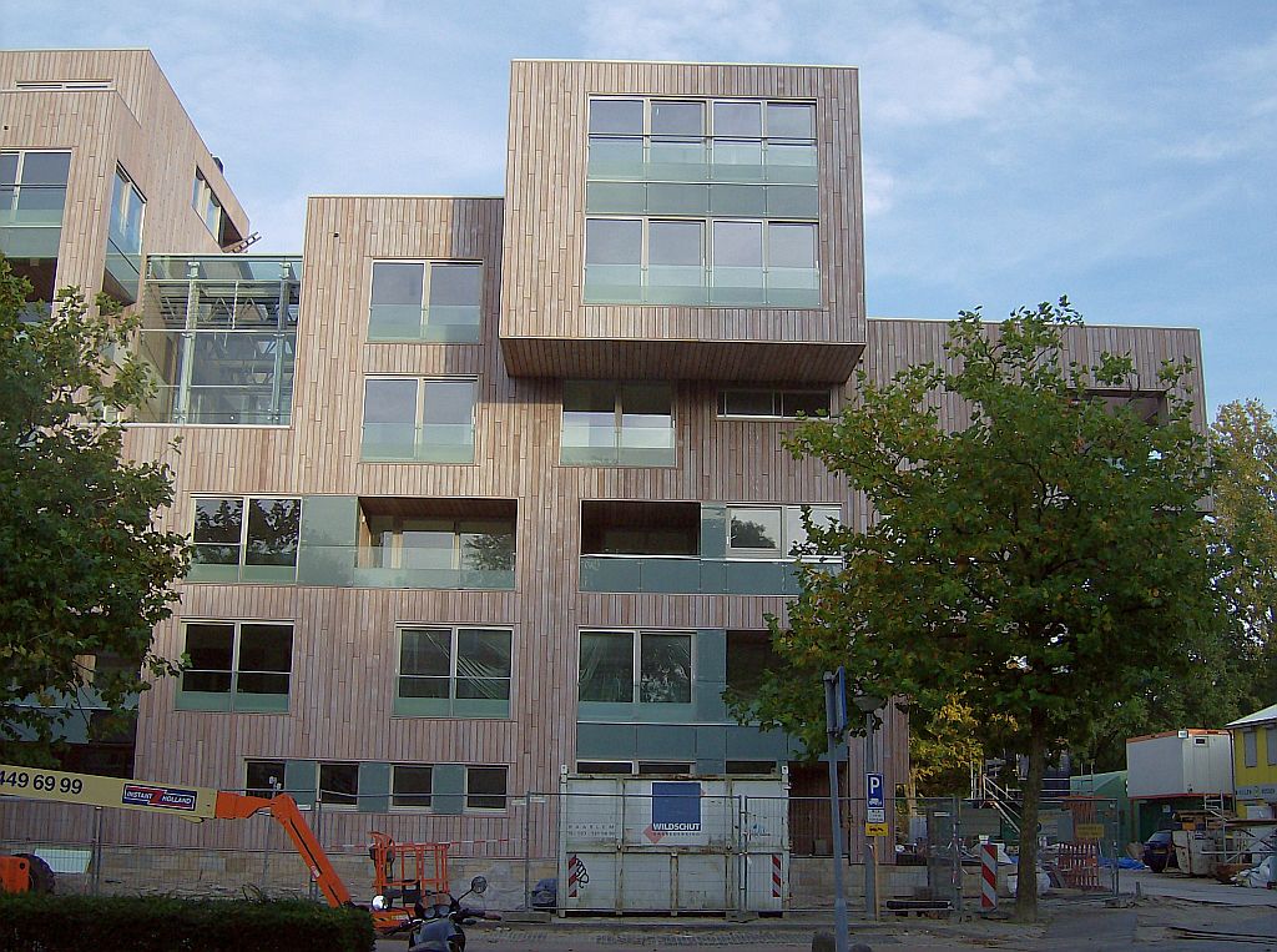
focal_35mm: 38
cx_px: 638
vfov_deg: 37.6
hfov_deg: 49.1
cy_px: 476
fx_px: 1399
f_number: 4.8
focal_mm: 6.4
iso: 100
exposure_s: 1/276
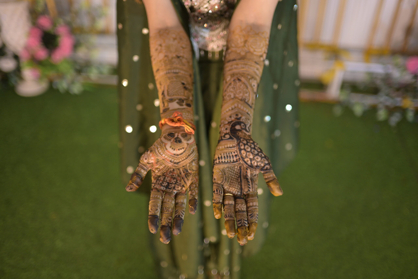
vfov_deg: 37.9
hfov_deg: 54.4
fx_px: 406
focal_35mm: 35
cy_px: 140
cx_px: 209
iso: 250
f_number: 1.4
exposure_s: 1/160
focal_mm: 35
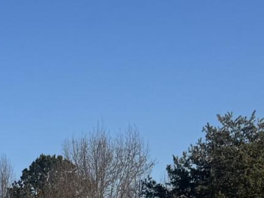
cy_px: 447
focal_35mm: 168
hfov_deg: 10.1
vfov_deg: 8.2
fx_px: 1280
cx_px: -392
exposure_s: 1/4310
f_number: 1.78
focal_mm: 6.76
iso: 80
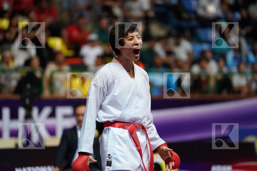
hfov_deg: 10.3
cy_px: 86
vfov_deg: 6.9
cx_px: 128
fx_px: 1428
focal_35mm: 200
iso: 5000
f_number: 2.8
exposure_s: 1/1000
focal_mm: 200
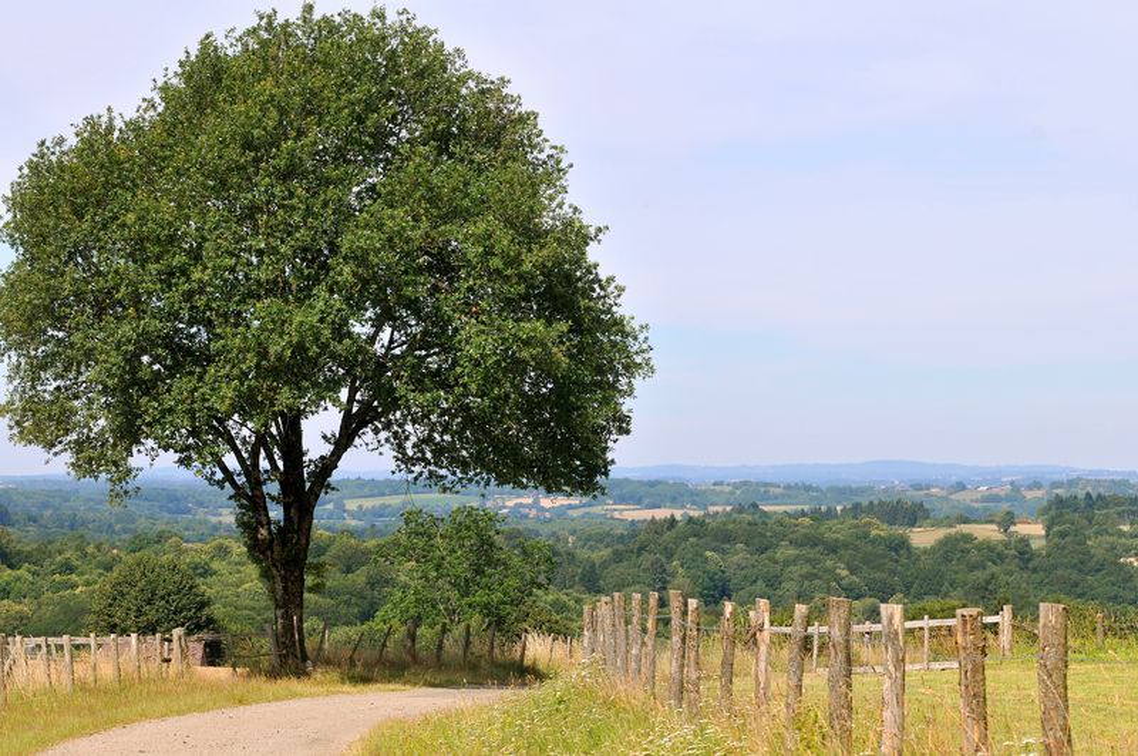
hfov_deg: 17.1
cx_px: 569
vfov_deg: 11.4
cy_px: 378
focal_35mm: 120
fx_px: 3788
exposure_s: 1/400
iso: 250
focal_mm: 80
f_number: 10
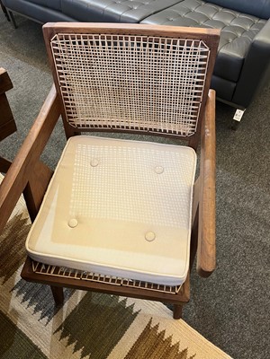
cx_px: 135
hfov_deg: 53.1
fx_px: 270
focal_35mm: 26
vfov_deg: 67.3
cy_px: 180
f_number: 1.6
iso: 160
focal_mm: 5.1
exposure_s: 1/50
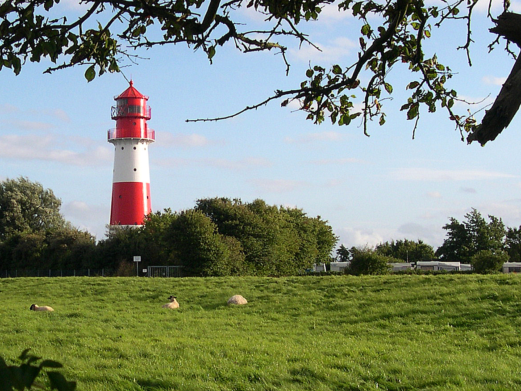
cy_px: 219
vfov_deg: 19.9
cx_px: 138
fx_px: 1114
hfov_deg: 26.0
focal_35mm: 74
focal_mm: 8
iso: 100
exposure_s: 1/159
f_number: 7.6
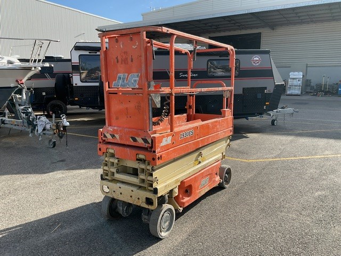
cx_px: 170
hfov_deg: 61.7
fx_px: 286
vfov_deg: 48.2
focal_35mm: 29
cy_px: 128
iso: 16
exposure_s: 1/1195
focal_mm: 3
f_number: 1.8
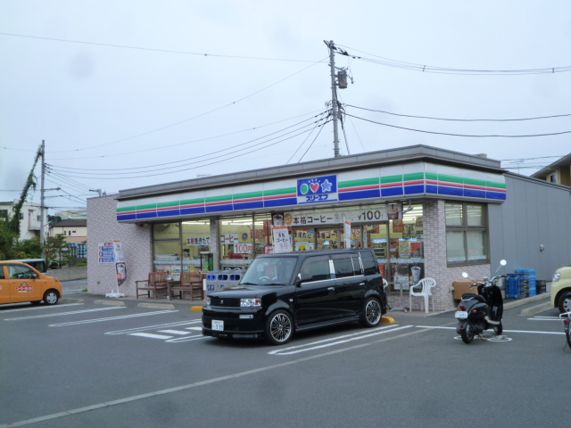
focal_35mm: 38
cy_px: 214
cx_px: 286
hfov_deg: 49.0
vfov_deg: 37.7
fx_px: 627
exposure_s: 1/60
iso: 125
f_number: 3.5
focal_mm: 6.8
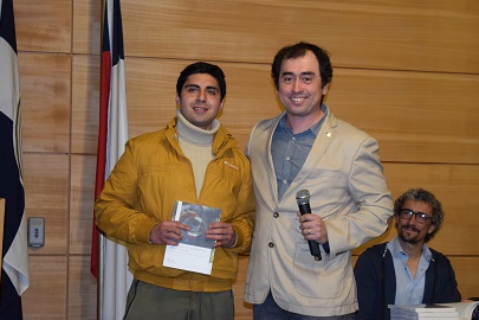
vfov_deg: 15.8
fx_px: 1151
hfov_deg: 23.5
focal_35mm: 87
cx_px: 250
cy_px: 155
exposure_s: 1/60
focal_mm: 55
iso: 1250
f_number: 5.6
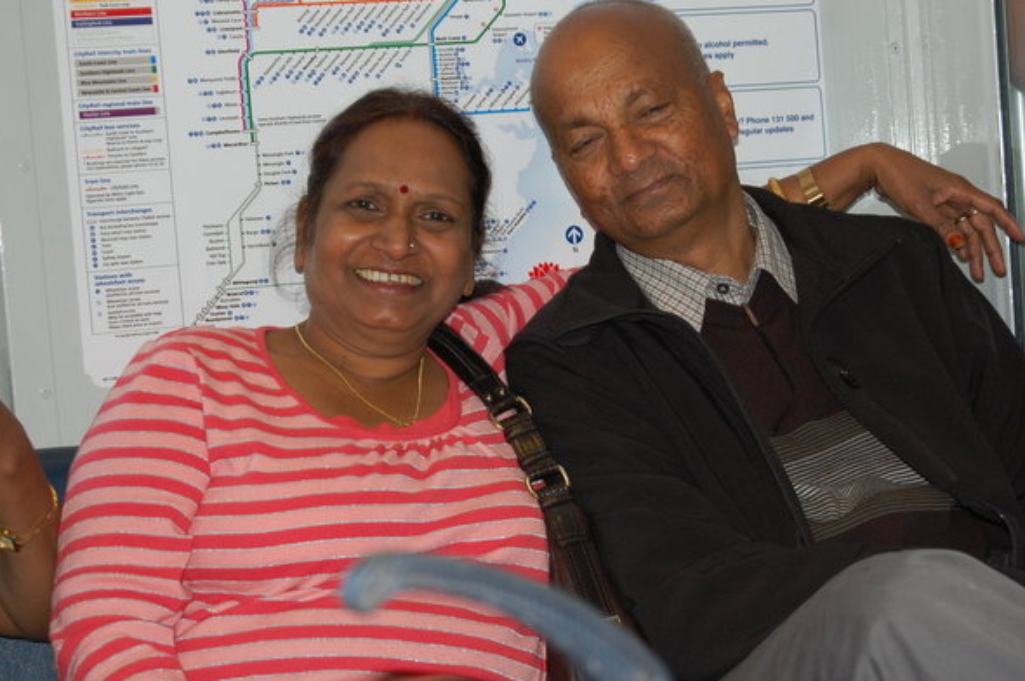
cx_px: 544
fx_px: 2547
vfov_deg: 15.2
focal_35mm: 90
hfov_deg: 22.8
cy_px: 340
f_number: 5.6
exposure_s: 1/60
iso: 400
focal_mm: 55
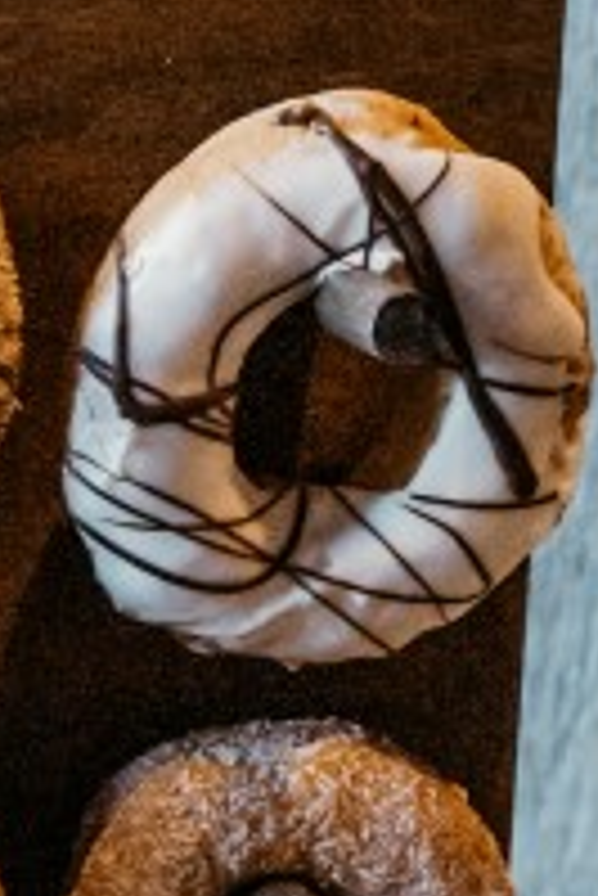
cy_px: 621
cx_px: -679
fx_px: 4800
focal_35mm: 193
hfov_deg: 6.8
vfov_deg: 10.6
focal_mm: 35
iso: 2500
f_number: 4.5
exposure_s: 1/100
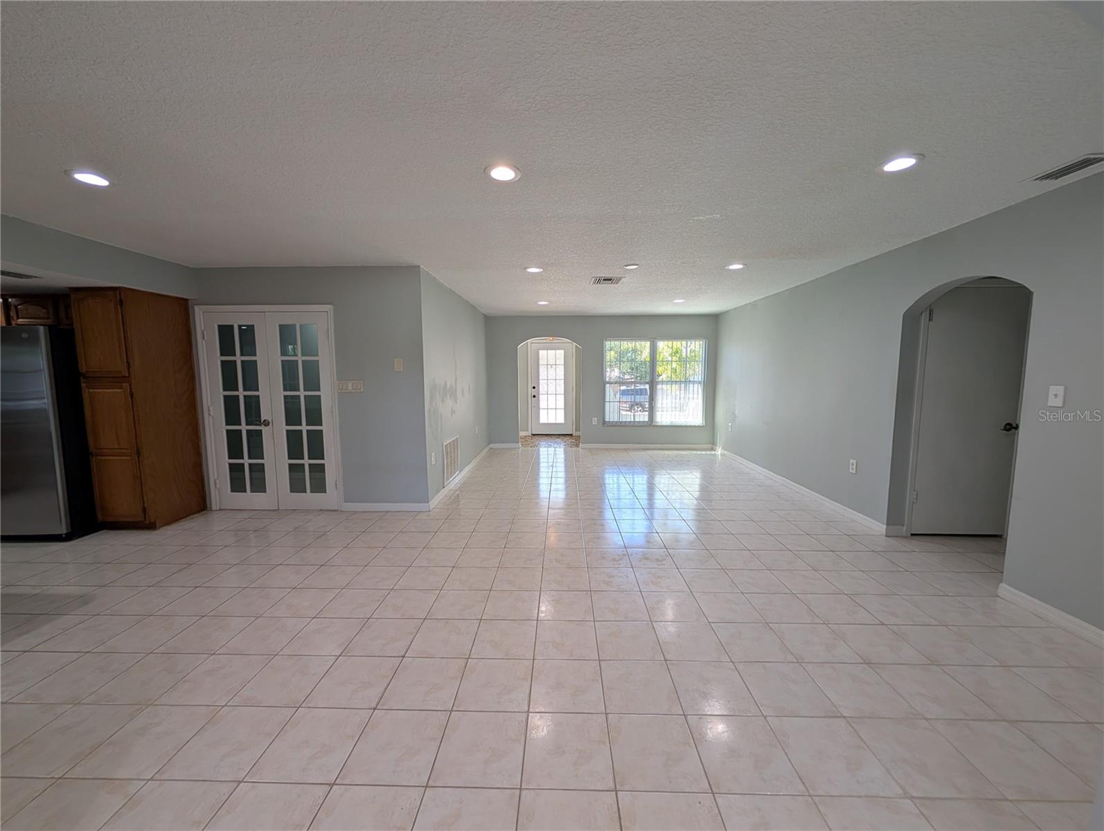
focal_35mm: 12
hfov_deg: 110.5
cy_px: 416
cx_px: 552
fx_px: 383
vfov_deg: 94.6
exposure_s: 1/188
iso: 53
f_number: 1.7
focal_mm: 2.02
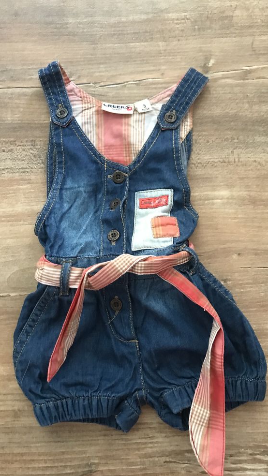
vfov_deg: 62.6
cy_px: 241
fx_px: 391
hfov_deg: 37.8
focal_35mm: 31
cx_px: 126
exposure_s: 1/9
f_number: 1.8
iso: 100
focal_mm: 3.99
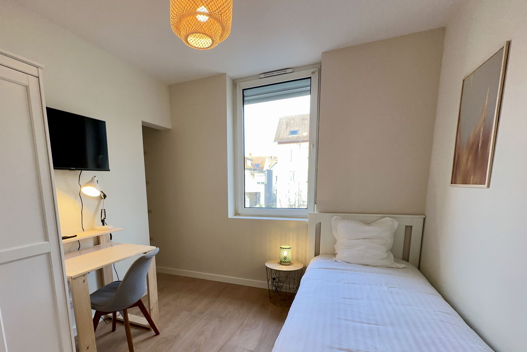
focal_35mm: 18
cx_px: 222
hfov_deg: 89.3
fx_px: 264
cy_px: 228
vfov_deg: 66.0
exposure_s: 1/100
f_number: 2.2
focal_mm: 2.22
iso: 80
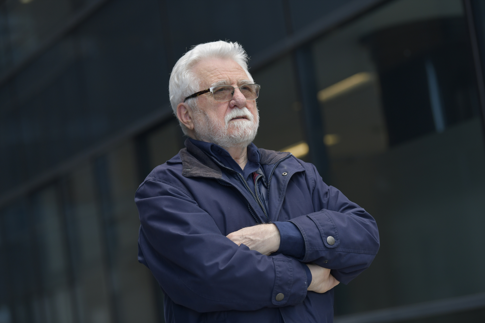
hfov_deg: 15.8
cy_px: 162
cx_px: 242
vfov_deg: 10.5
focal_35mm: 130
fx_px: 1751
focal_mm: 130
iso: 400
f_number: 4
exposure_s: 1/320
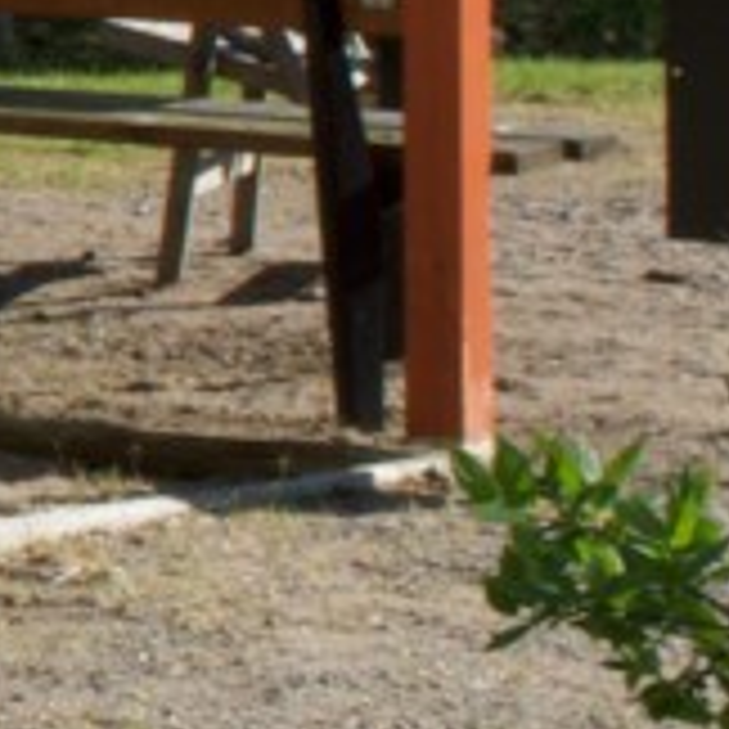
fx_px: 7481
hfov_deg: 4.9
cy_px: -576
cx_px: -2318
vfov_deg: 5.5
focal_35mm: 314
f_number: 16
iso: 320
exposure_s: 1/80
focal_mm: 24.7
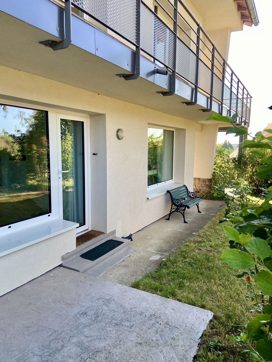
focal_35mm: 26
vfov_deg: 67.3
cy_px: 181
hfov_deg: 53.1
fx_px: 272
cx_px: 136
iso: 32
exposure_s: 1/222
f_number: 1.8
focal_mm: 4.25
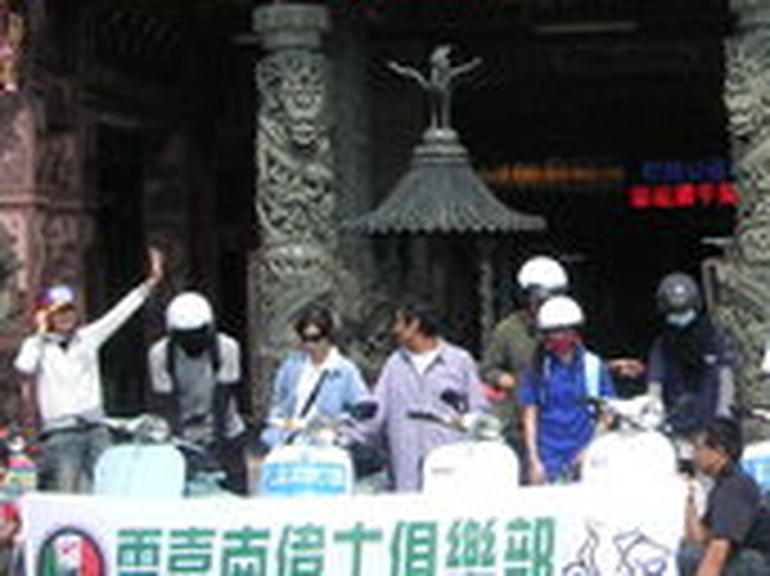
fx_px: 2401
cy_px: 142
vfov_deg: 13.6
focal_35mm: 108
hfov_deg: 18.1
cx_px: 585
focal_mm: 6.1
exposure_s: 1/1000
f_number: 2.8
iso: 50
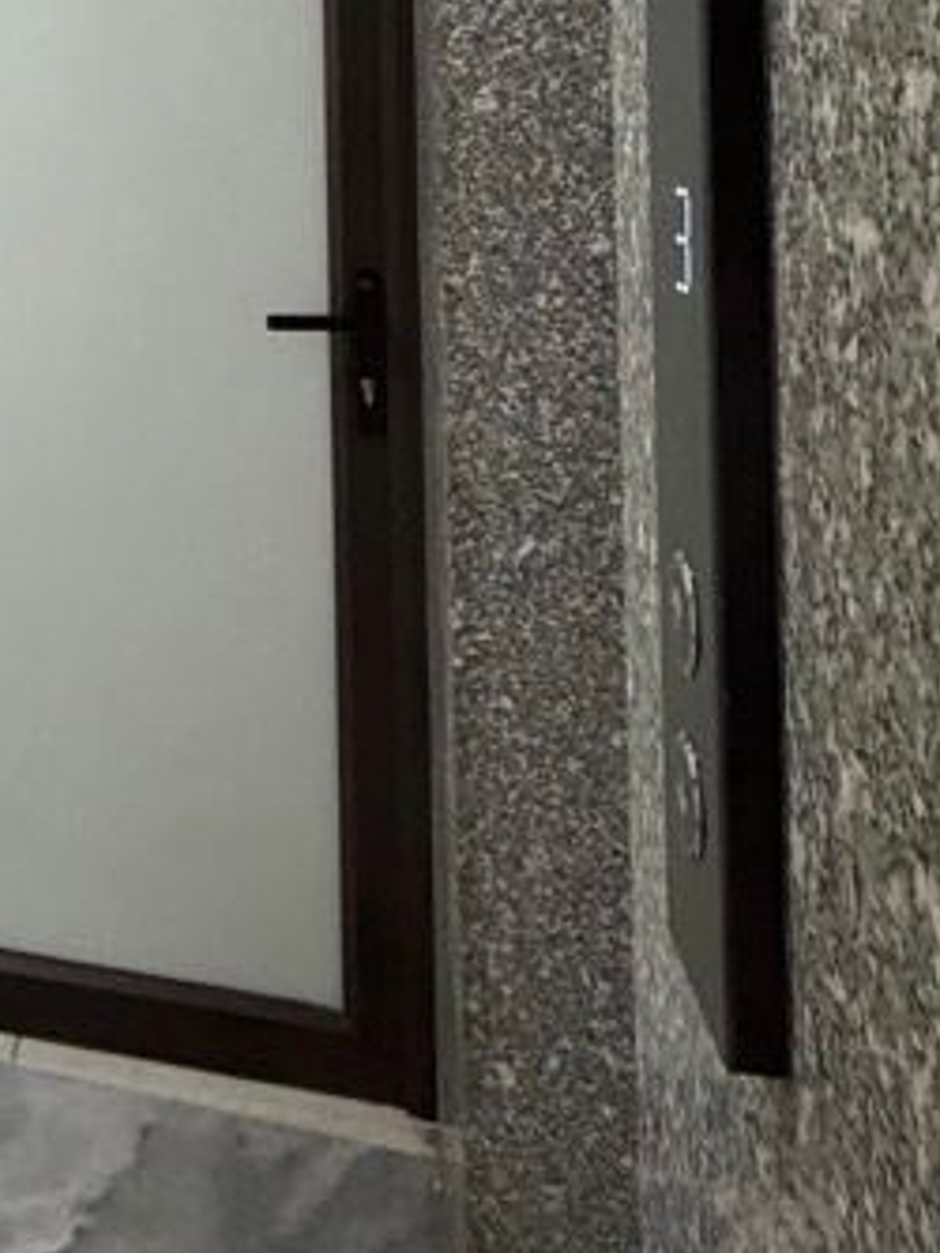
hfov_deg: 27.6
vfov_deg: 40.0
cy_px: 87
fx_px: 1556
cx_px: -305
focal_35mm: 43
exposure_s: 1/60
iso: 640
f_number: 2.2
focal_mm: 2.22
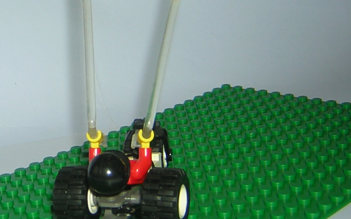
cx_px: 54
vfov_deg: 18.9
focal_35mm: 68
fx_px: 650
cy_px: 39
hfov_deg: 29.3
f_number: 2.6
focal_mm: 4.7
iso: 100
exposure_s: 1/60.1
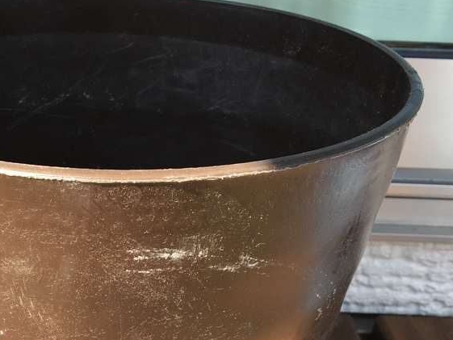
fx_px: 812
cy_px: 295
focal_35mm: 62
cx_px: 95
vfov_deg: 23.1
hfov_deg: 30.5
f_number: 2.2
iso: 25
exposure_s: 1/182
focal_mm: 4.15
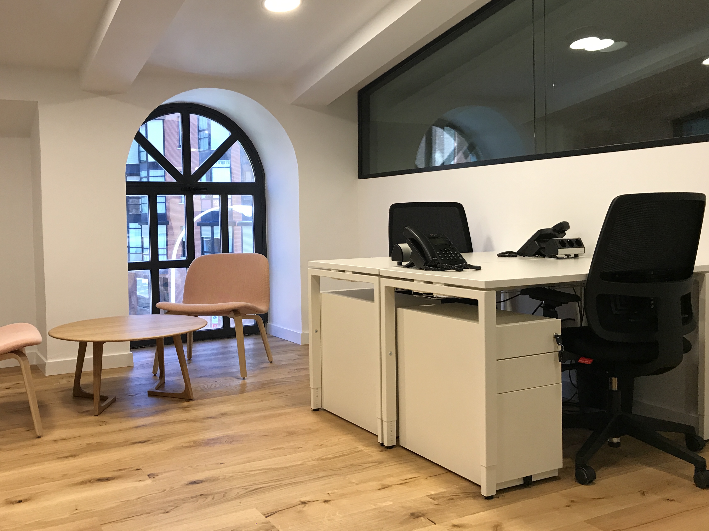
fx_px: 676
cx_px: 305
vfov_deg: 42.9
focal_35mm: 33
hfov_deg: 55.2
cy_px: 235
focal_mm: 3.99
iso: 32
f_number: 1.8
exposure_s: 1/33
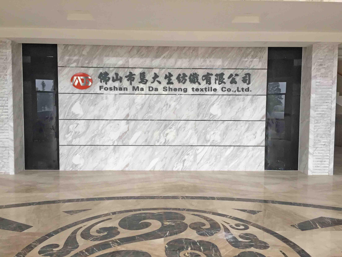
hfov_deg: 61.7
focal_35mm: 29
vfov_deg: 48.2
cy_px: 128
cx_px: 171
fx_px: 287
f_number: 2.2
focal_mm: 4.15
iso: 40
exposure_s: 1/33
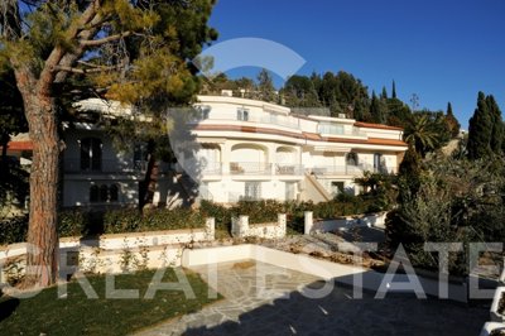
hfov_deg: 84.0
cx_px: 252
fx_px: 280
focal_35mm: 20
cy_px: 168
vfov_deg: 61.8
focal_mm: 20
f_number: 22
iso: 200
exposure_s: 1/125
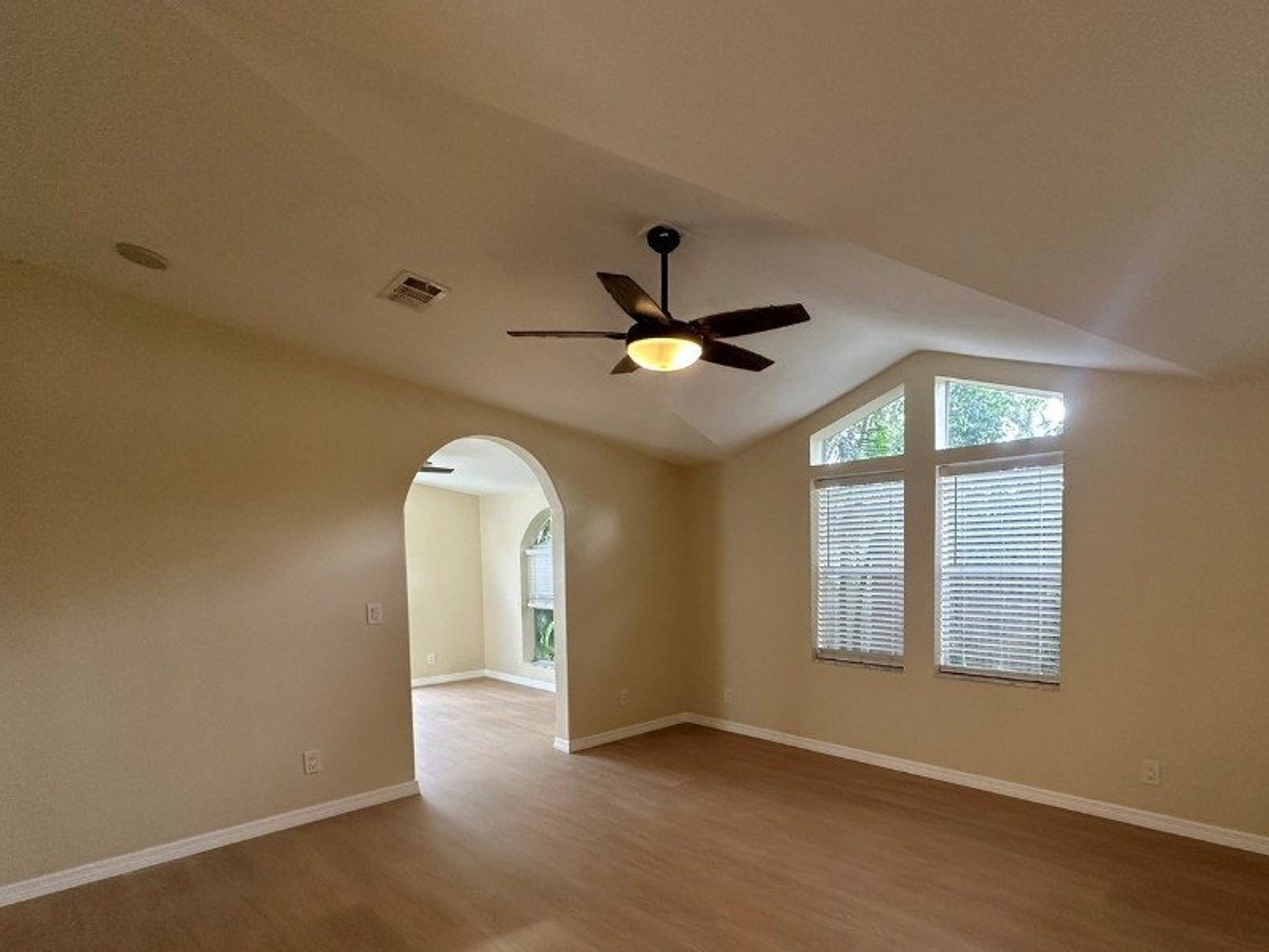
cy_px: 588
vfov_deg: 70.6
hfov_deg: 87.3
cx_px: 717
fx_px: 660
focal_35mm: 18
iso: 250
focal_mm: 2.22
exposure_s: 1/120
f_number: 2.2
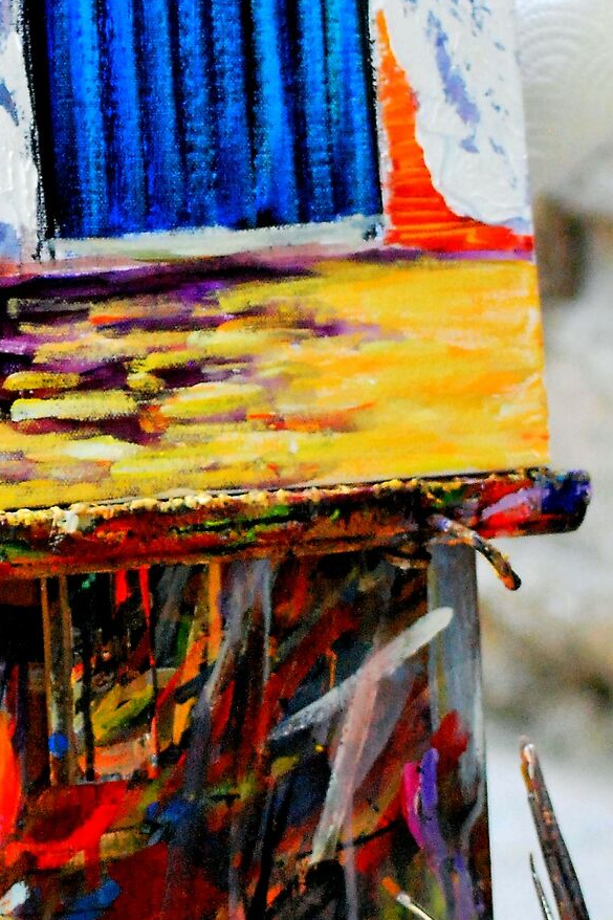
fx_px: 7333
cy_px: 446
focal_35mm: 287
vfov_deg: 7.2
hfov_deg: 4.8
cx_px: 27
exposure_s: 1/500
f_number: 5.6
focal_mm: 70
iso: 1600
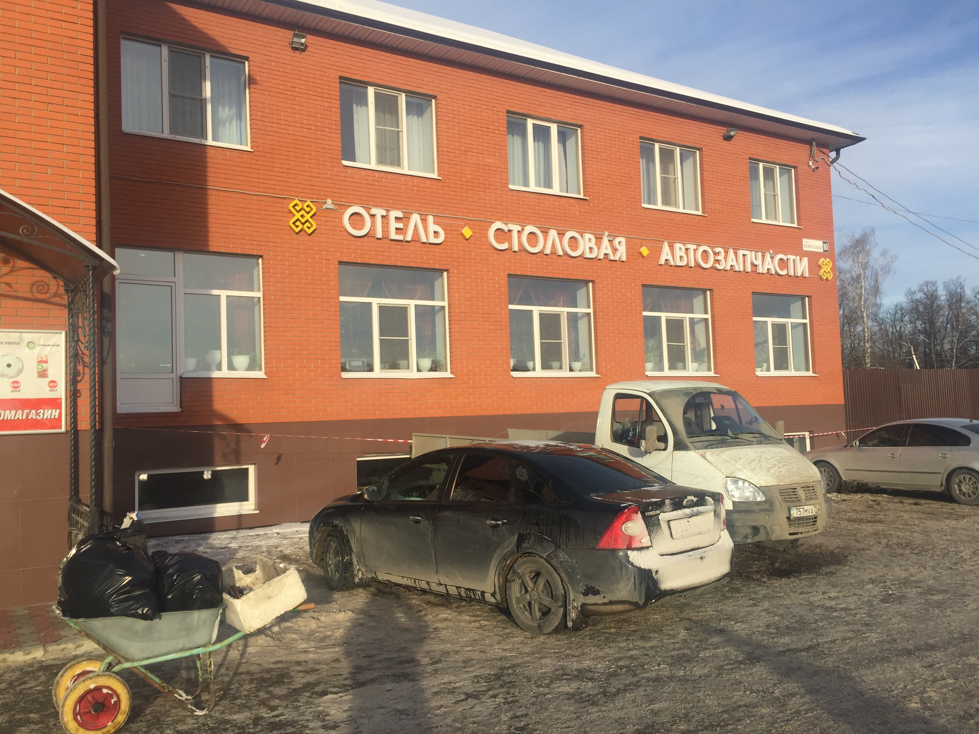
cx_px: 490
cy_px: 367
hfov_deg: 61.7
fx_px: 820
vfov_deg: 48.2
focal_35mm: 29
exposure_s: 1/1721
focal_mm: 4.15
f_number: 2.2
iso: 32
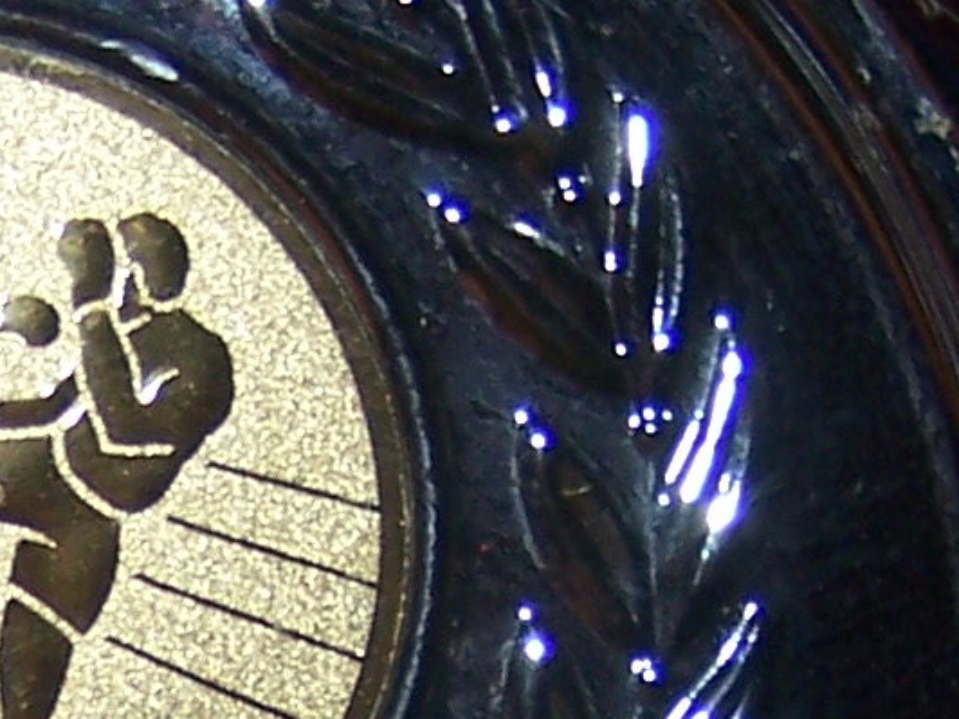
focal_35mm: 184
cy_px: 1202
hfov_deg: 10.6
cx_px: -135
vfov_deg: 7.9
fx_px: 5098
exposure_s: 1/60
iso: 80
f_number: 2.8
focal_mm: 6.3
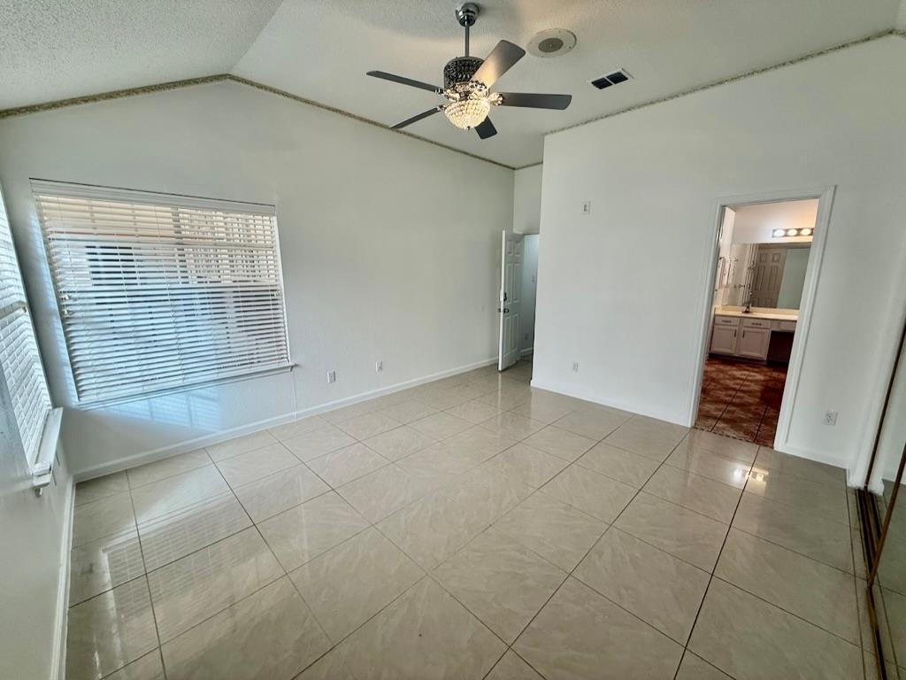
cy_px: 340
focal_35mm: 14
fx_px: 366
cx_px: 453
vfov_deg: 85.7
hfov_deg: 102.1
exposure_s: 1/120
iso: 100
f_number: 2.2
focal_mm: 2.22
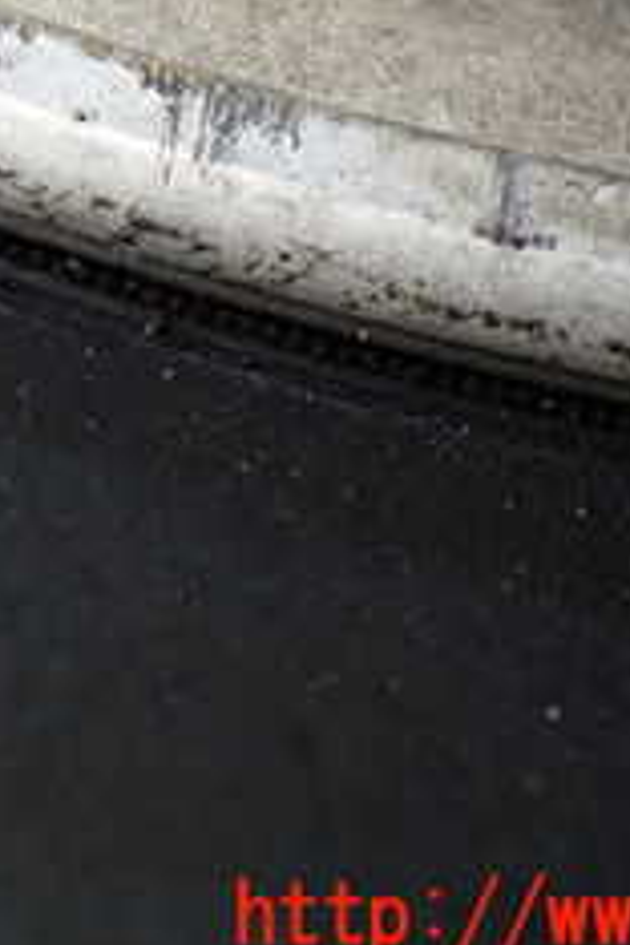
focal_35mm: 80
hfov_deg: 16.5
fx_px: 2100
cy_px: 61
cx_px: -65
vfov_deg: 24.5
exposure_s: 1/125
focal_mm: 5.4
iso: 250
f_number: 2.3
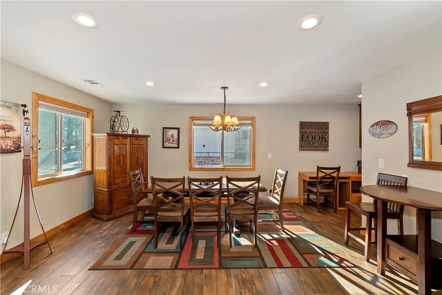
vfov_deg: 77.3
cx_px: 221
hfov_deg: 100.4
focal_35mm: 15
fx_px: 184
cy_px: 148
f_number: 8
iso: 400
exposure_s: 1/30
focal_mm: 10
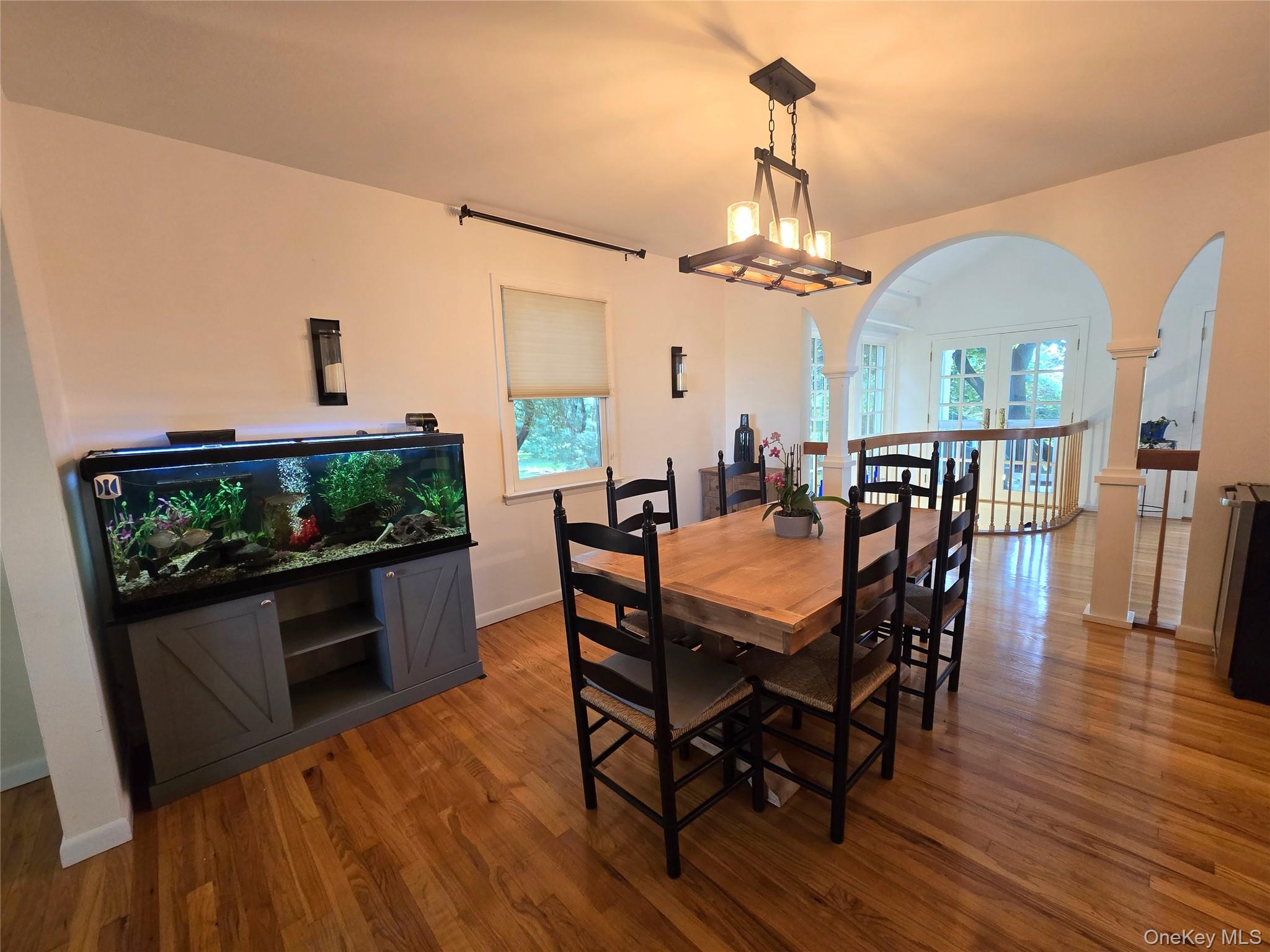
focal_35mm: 13
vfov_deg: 89.9
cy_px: 476
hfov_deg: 106.2
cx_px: 635
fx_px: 477
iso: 160
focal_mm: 2.2
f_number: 2.2
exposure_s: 1/60
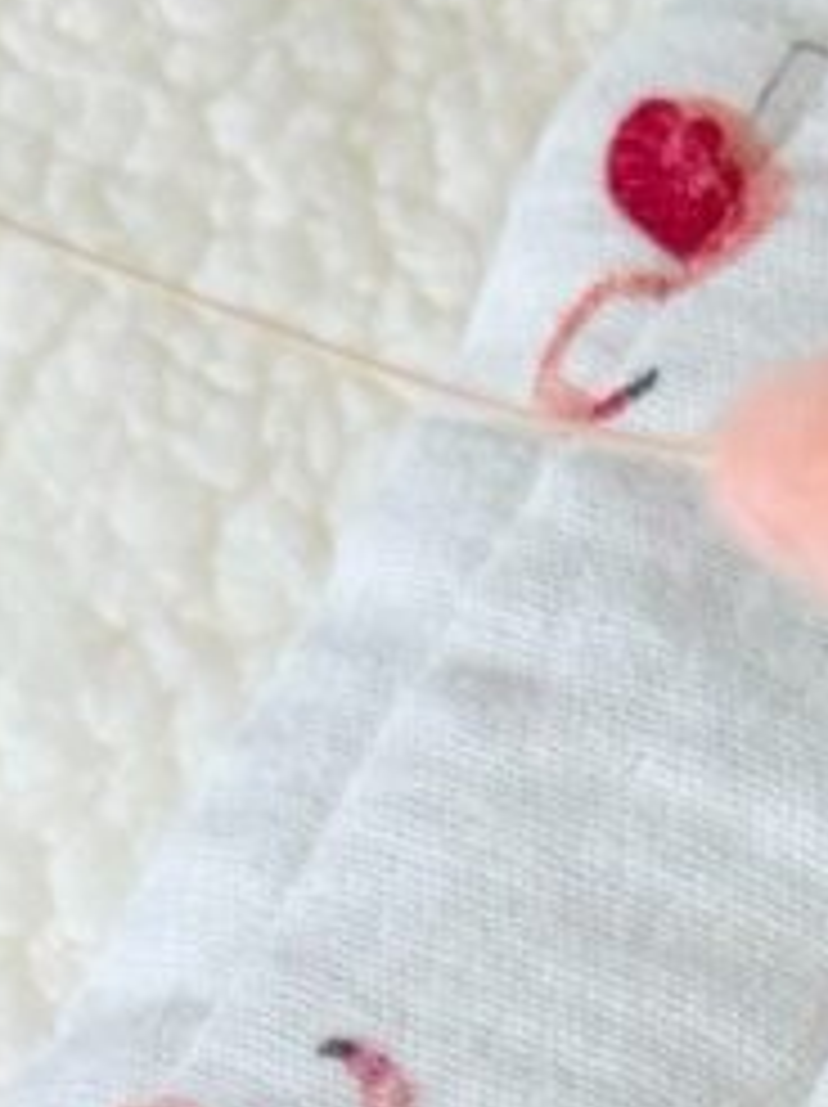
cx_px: 990
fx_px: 6390
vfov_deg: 9.4
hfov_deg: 7.4
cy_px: 2016
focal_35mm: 200
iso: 64
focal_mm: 6.76
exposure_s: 1/163
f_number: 1.78
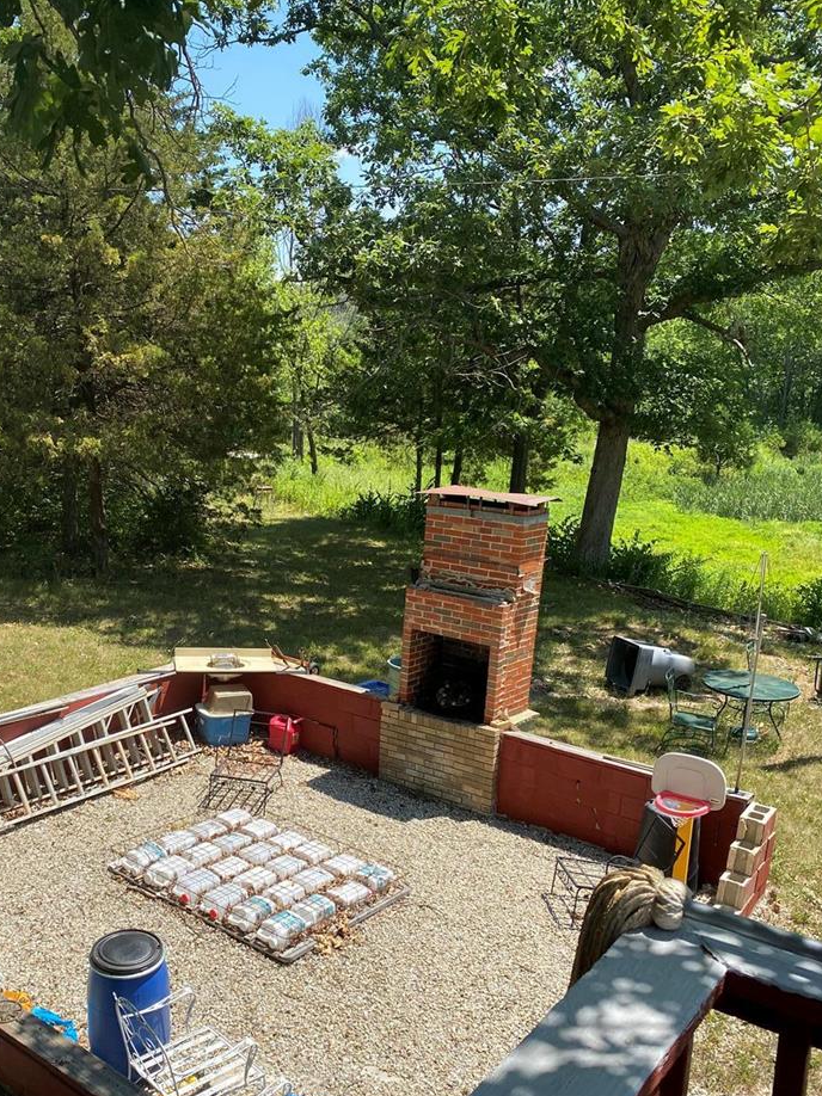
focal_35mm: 34
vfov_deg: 53.9
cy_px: 579
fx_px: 1077
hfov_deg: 41.4
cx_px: 293
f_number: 1.8
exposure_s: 1/1484
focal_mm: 4.25
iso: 32
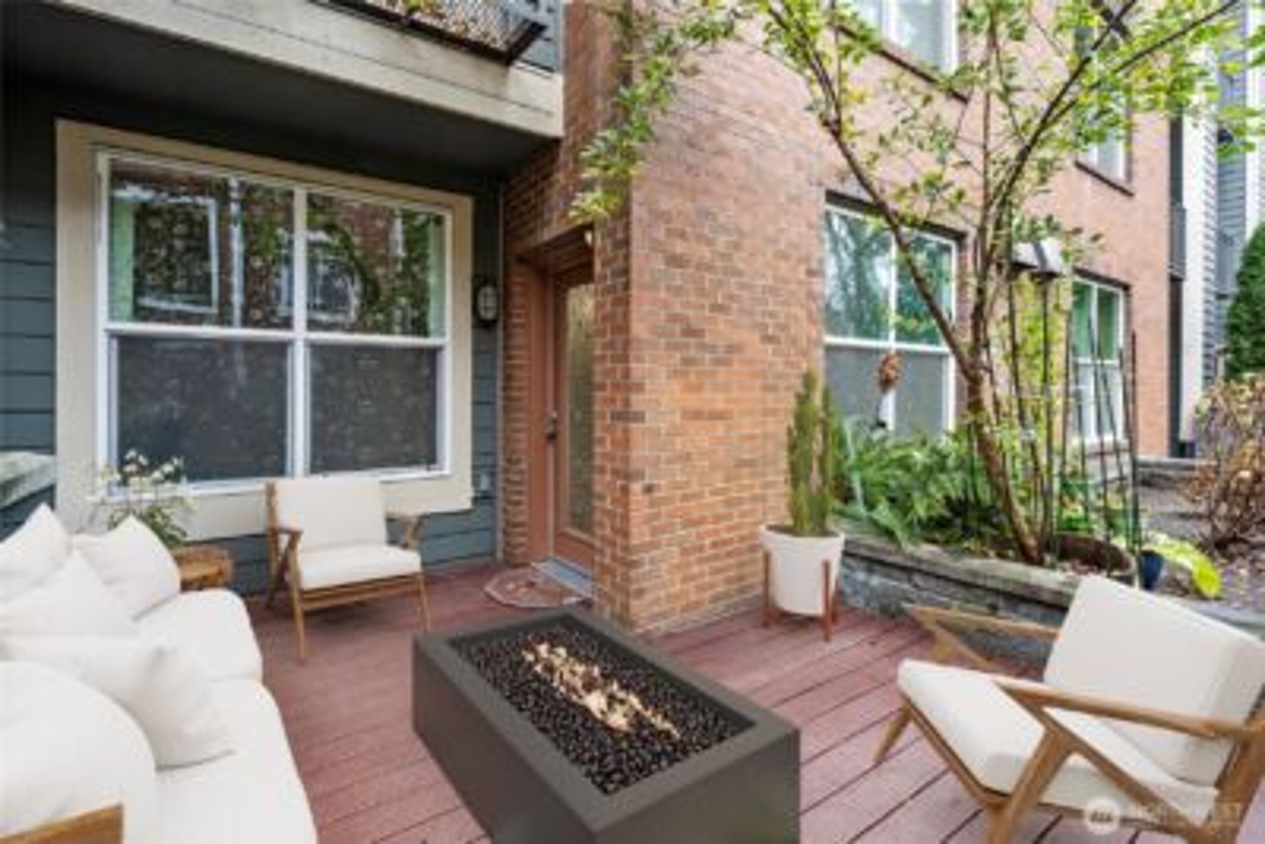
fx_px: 562
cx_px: 632
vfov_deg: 73.8
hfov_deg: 96.7
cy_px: 422
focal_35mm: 16
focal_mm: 16
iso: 320
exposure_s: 1/4
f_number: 13
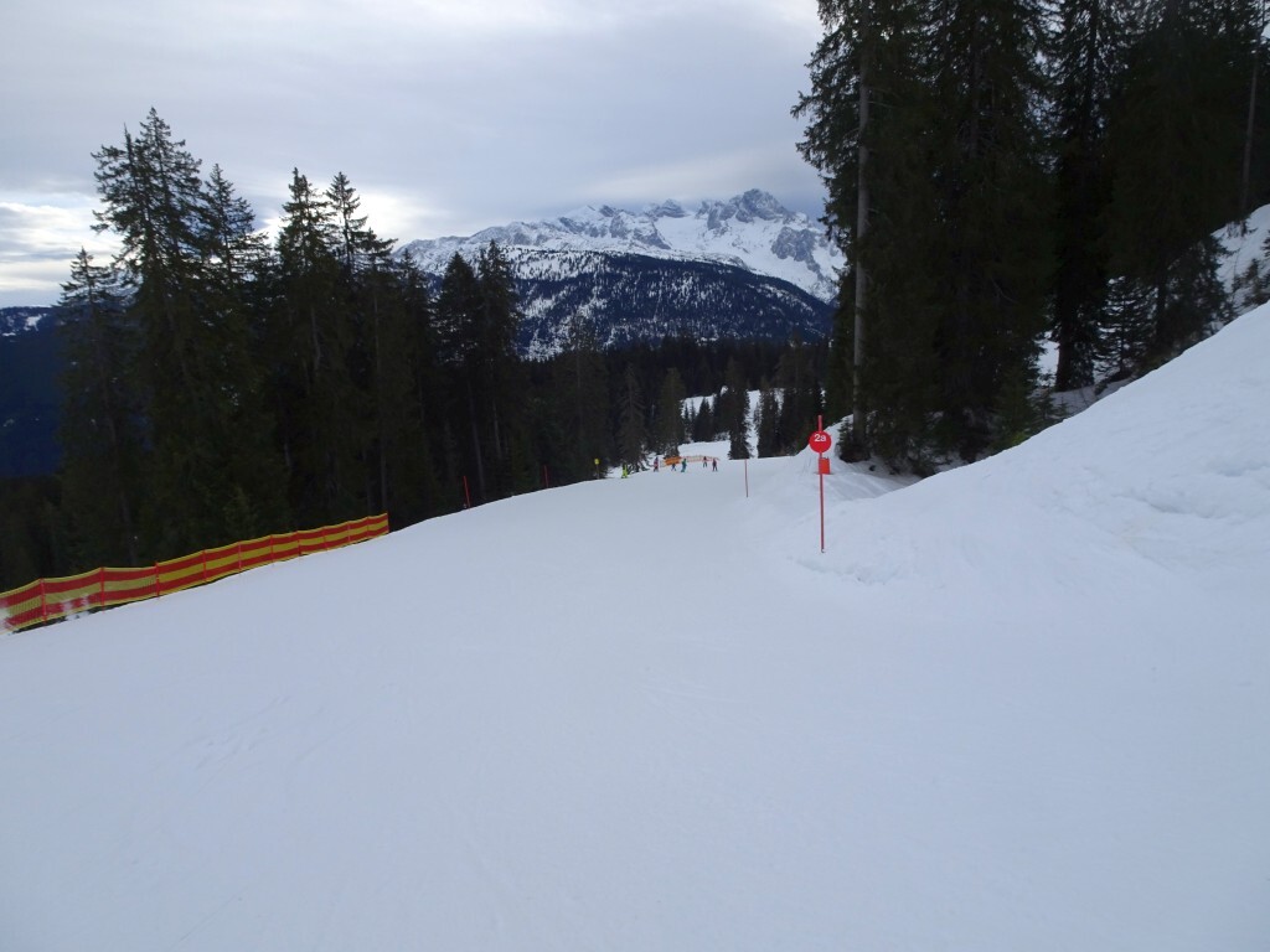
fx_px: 881
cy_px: 476
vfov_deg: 56.8
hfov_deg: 71.6
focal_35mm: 24
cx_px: 635
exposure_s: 1/640
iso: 80
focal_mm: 4.1
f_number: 3.5
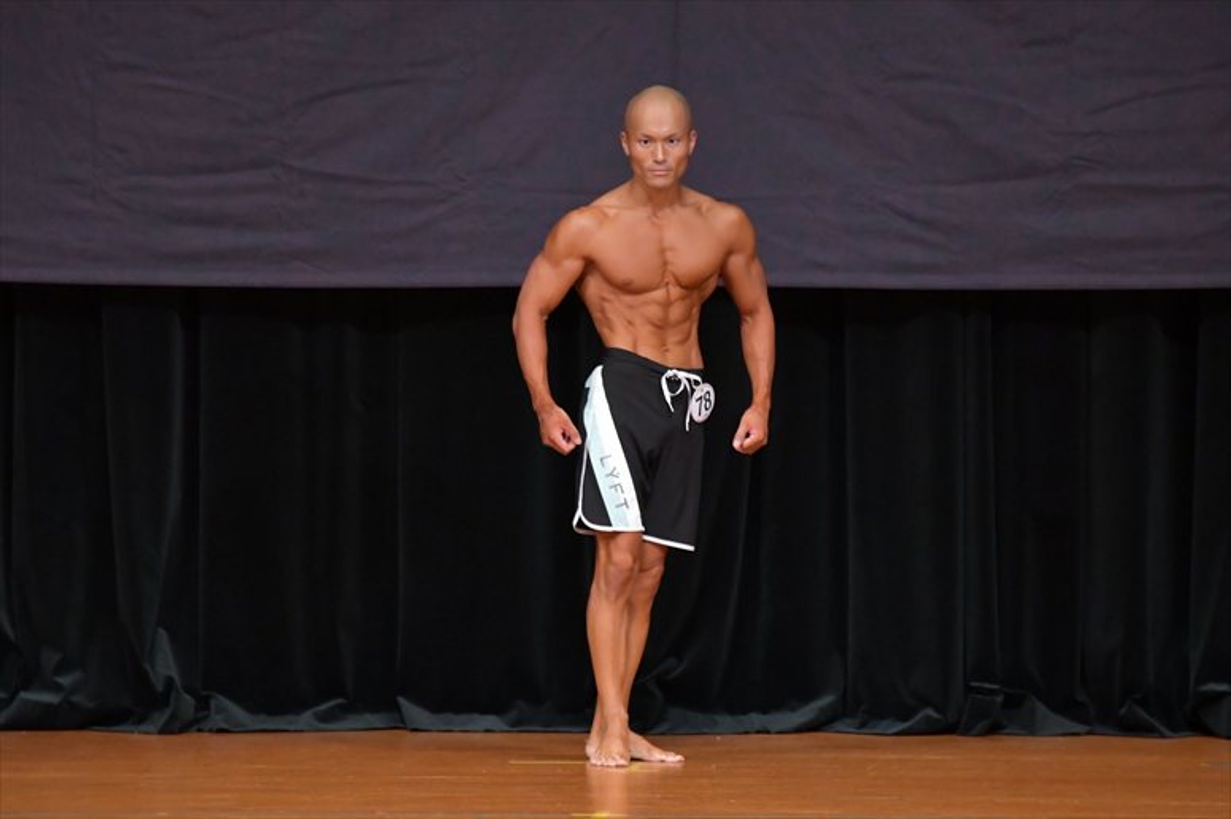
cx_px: 616
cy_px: 410
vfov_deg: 4.4
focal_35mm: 315
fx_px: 10766
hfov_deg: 6.5
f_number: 5.6
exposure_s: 1/400
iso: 5000
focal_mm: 210
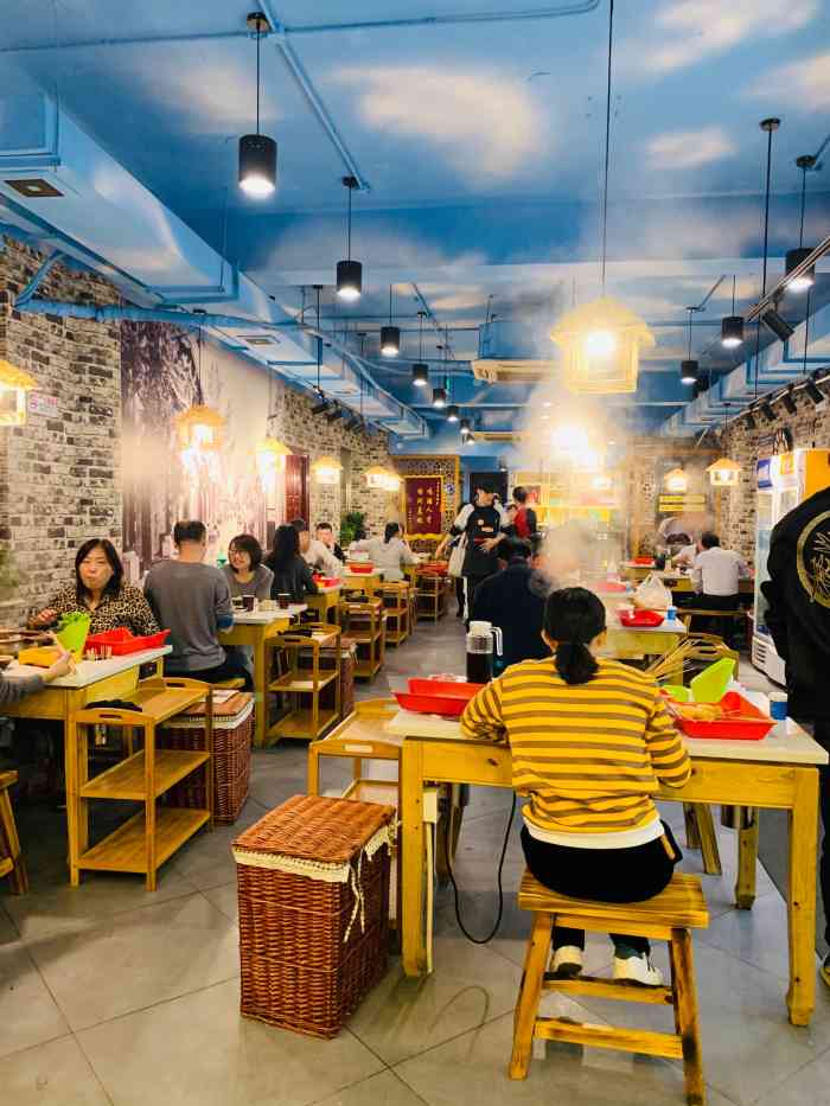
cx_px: 415
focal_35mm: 26
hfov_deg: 53.1
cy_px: 553
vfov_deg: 67.3
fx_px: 831
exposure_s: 1/50
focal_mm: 4.25
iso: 320
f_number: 1.8
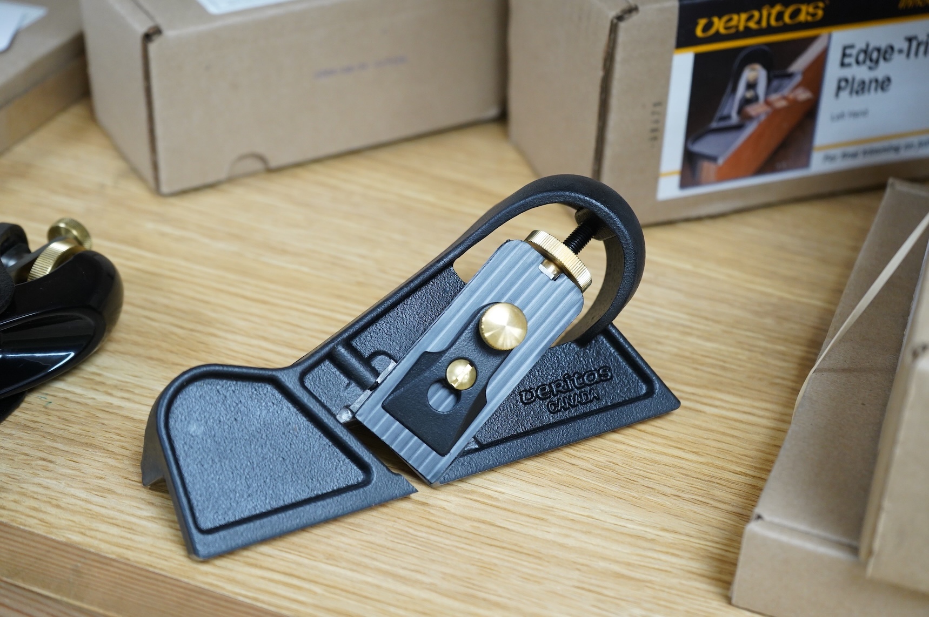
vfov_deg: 23.3
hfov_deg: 34.5
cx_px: 464
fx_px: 1495
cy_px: 308
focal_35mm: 58
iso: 2500
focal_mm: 58
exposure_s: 1/125
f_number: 5
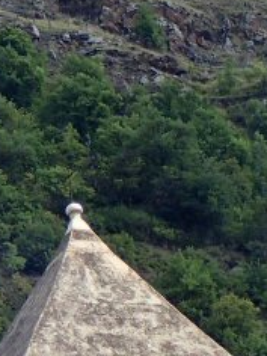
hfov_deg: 5.0
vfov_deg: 6.7
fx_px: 3054
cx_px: 36
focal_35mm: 297
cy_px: 339
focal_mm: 12.6
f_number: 5.6
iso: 100
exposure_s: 1/250
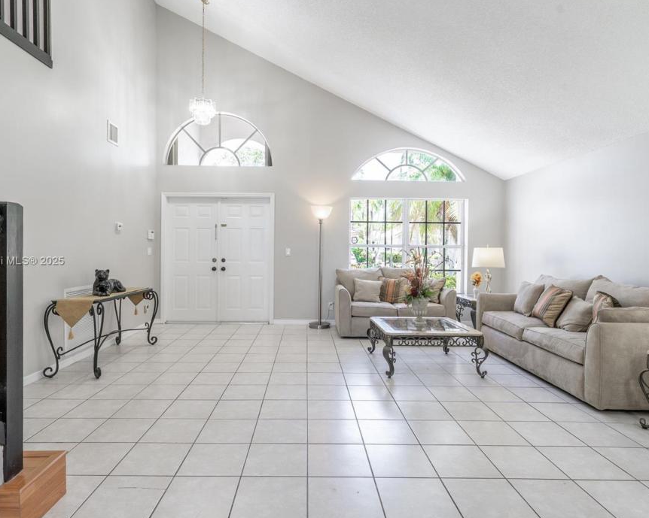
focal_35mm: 20
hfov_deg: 80.3
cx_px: 308
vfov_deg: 68.1
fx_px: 384
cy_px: 262
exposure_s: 1/10
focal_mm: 17
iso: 200
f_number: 9
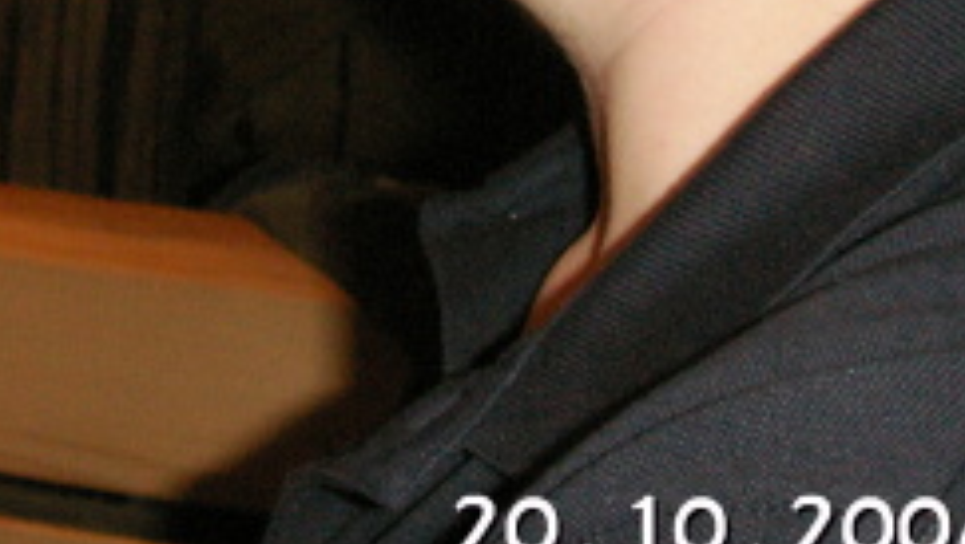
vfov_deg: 11.1
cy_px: -218
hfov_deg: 19.5
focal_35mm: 106
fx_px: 2714
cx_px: -36
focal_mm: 7.7
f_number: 3.5
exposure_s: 1/40
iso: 160
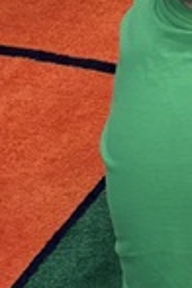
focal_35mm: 189
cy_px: -551
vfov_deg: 9.0
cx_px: 741
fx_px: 1512
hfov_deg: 6.2
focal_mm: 5.96
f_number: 1.6
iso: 160
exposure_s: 1/60
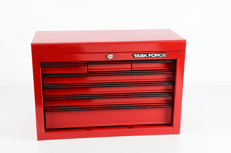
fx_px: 381
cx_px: 108
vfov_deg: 22.7
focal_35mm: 60
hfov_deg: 33.7
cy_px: 82
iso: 100
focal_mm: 35
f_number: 10
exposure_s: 1/125
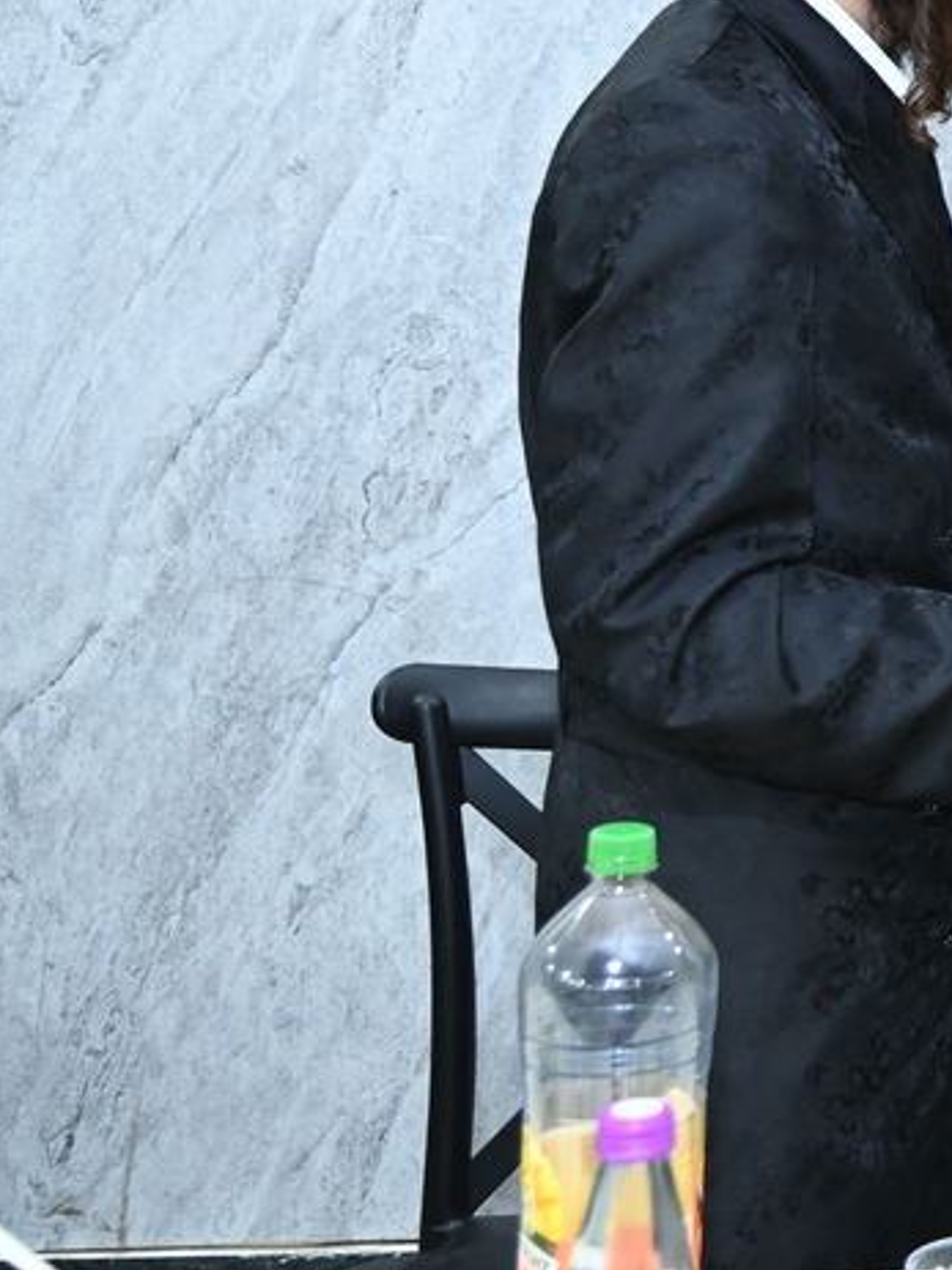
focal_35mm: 93
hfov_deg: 13.6
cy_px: 137
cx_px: 1888
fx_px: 3412
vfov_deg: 20.7
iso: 2000
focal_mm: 32
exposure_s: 1/125
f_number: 4.5
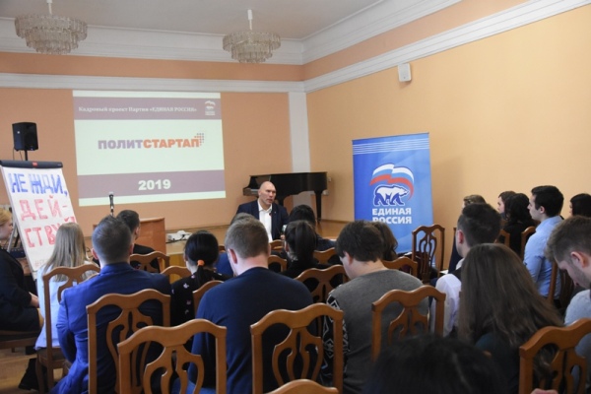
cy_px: 197
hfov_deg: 51.3
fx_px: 616
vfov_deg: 35.5
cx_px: 296
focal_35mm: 38
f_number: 5.6
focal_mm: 25
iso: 3200
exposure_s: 1/100
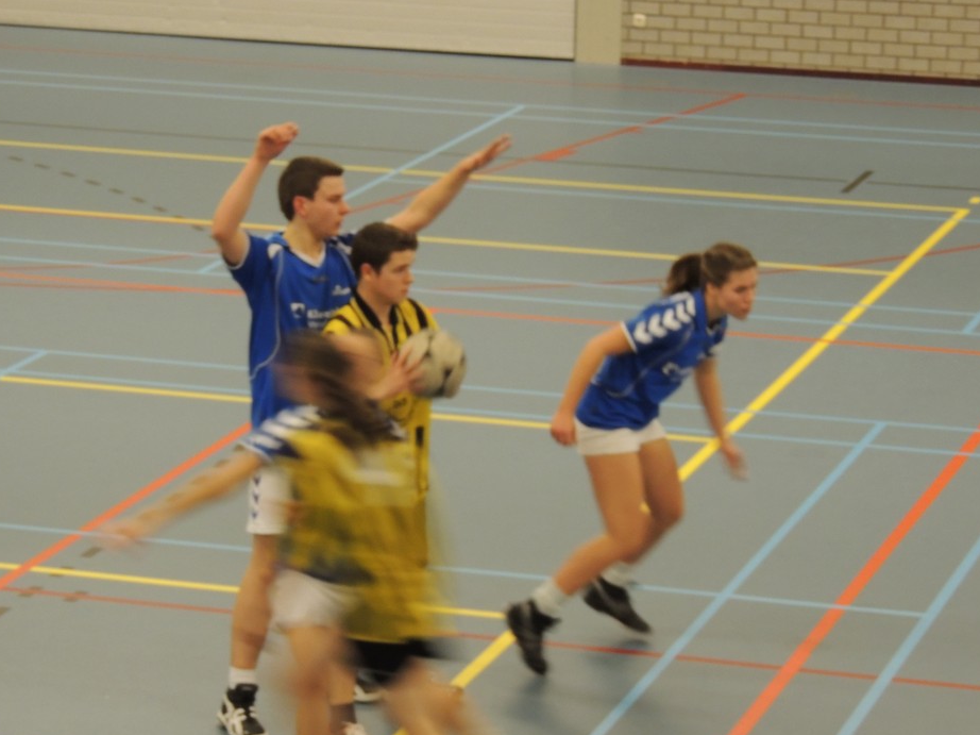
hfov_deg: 13.2
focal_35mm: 150
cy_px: 406
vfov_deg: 9.9
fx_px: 4245
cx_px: 450
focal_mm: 24
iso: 500
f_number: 4.3
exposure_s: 1/30
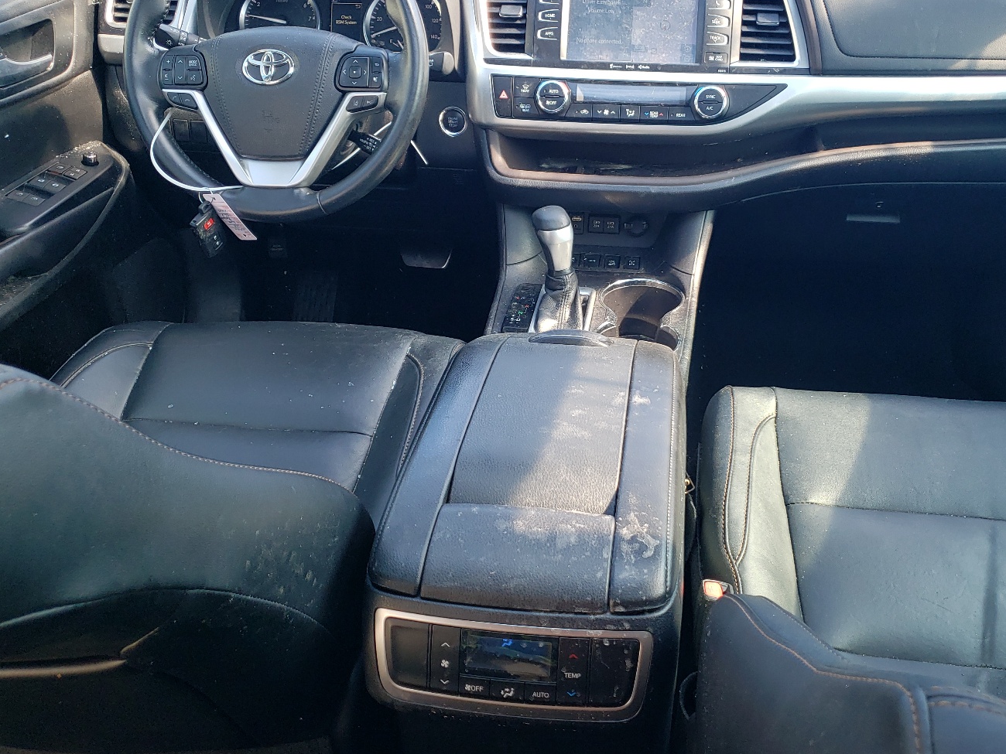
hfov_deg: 56.5
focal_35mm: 32
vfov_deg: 44.1
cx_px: 588
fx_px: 930
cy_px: 353
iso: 50
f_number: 1.5
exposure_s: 1/222
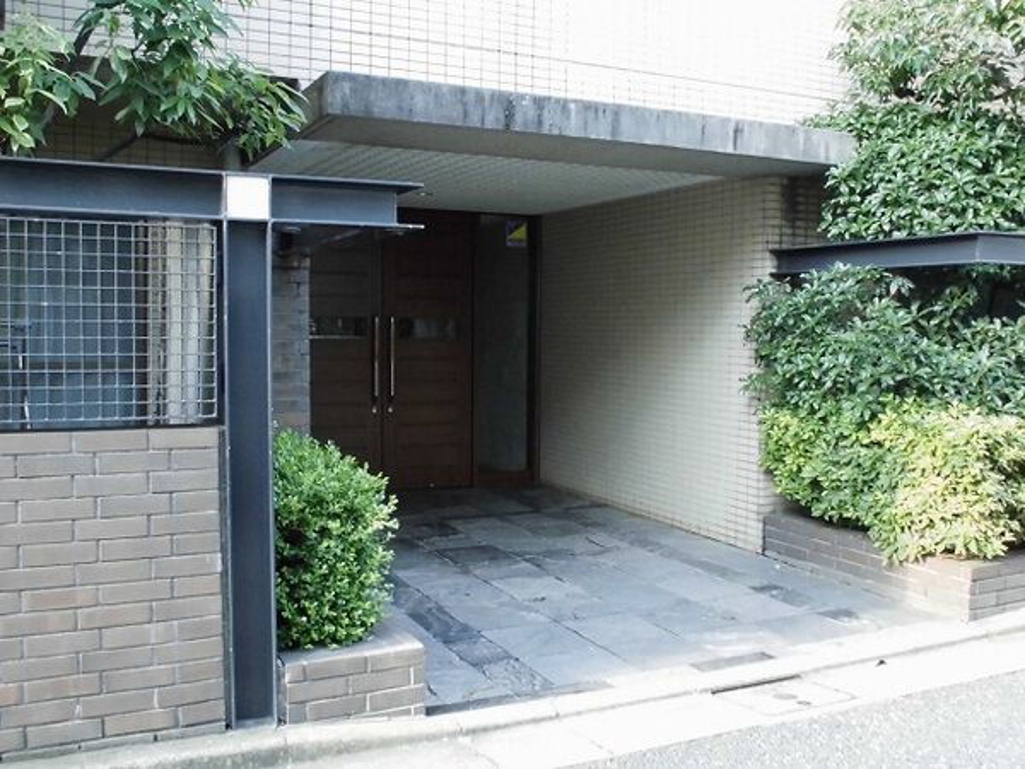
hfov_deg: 54.0
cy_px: 384
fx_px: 1007
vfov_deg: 41.8
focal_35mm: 34
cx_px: 512
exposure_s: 1/30
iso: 400
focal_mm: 6.1
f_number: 4
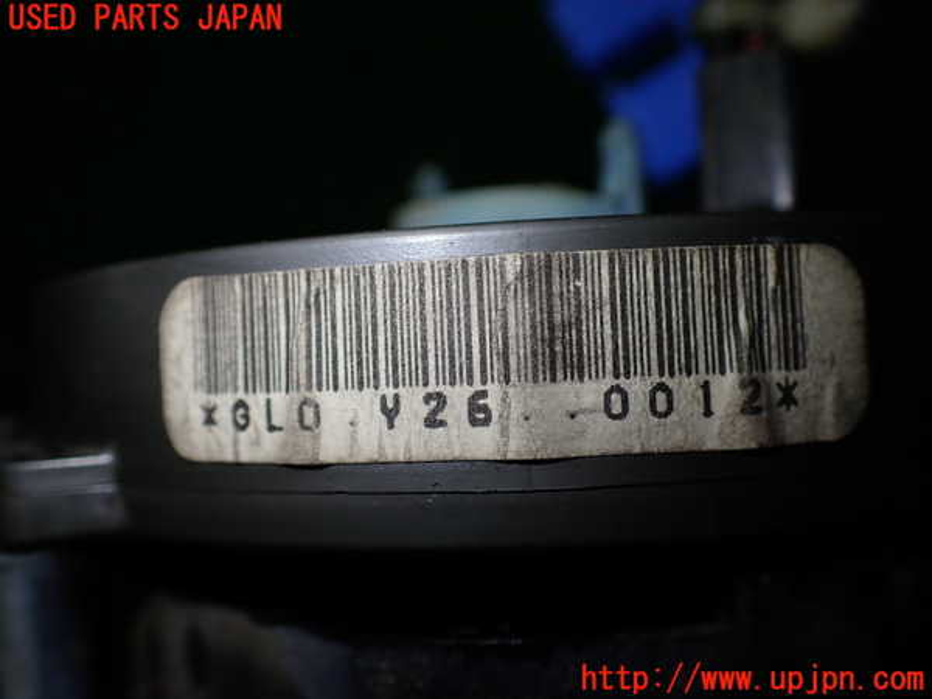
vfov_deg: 46.8
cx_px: 466
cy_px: 350
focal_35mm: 30
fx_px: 808
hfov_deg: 60.0
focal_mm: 5.4
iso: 125
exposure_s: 1/125
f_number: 2.3
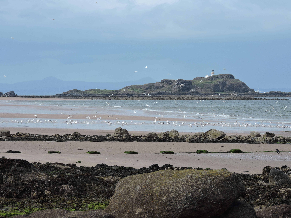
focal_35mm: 185
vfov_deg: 8.0
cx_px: 146
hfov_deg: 10.7
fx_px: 1555
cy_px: 109
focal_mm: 33
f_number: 4.6
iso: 100
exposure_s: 1/640
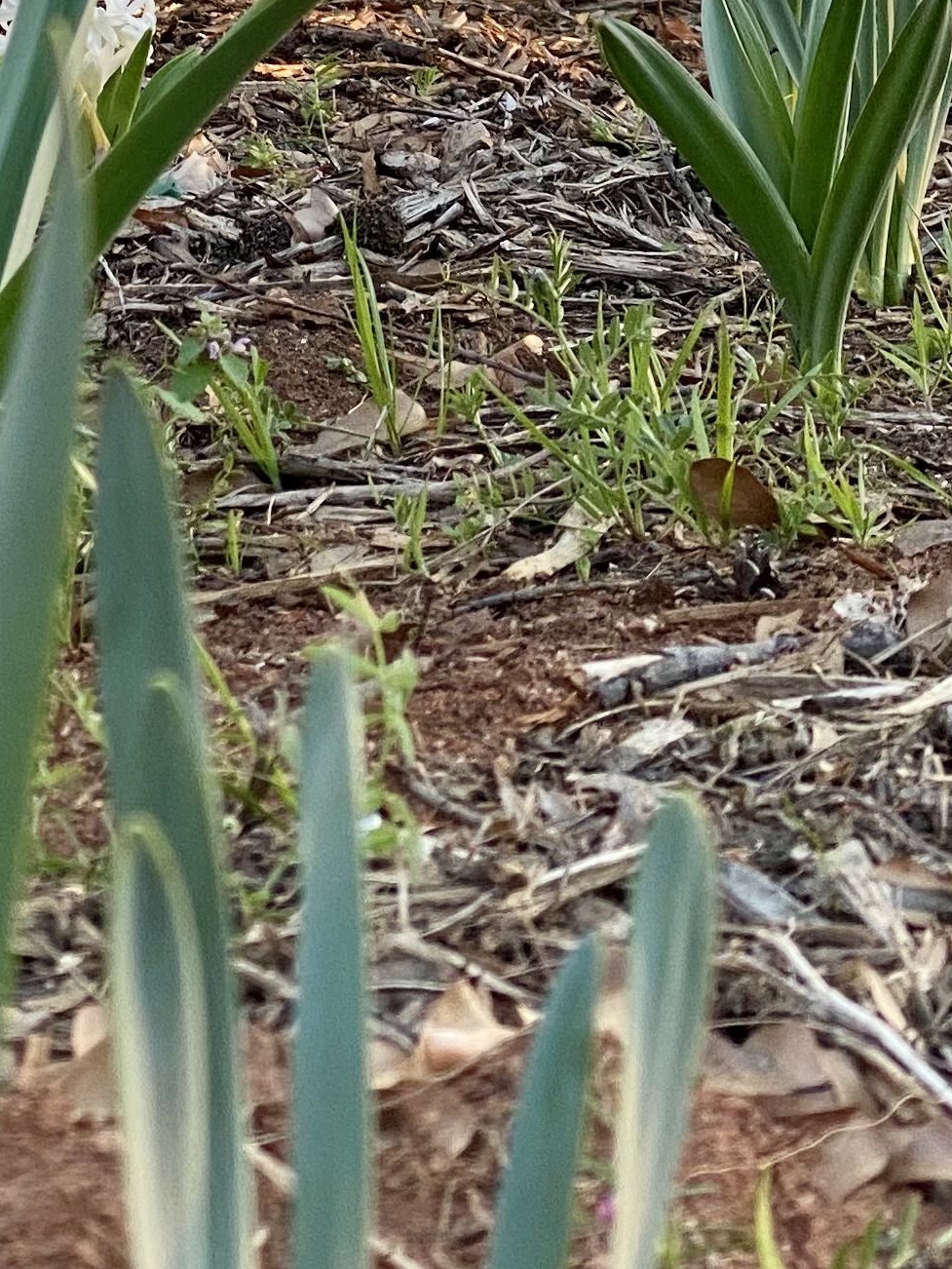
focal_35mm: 161
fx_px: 5902
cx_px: 74
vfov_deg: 11.9
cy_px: -365
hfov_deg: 9.2
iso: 20
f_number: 2
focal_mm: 6
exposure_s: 1/124
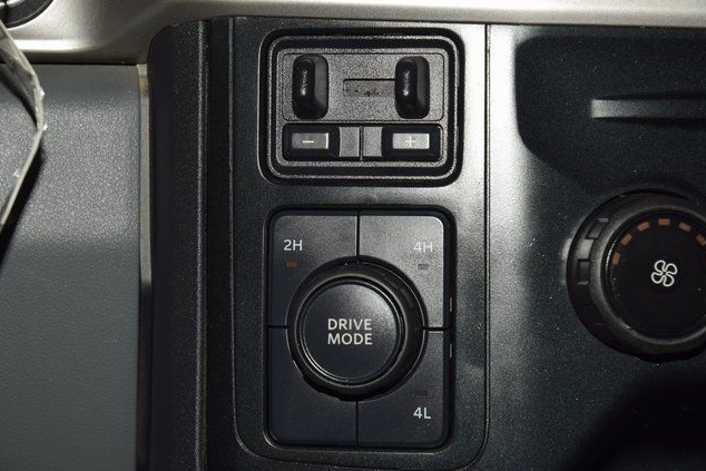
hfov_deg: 19.3
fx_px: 2079
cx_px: 353
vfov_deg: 12.9
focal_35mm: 106
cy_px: 237
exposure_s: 1/125
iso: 100
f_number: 8
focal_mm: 70
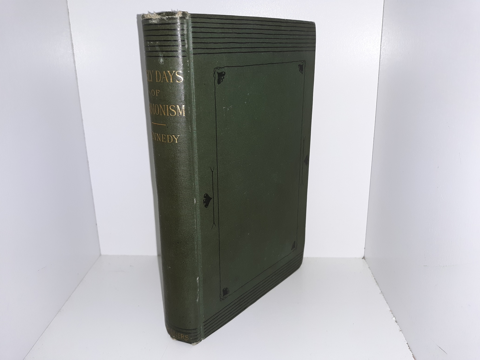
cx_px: 240
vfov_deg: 49.7
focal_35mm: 28
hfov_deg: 63.4
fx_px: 388
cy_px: 180
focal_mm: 3.7
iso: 40
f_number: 1.7
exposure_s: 1/120
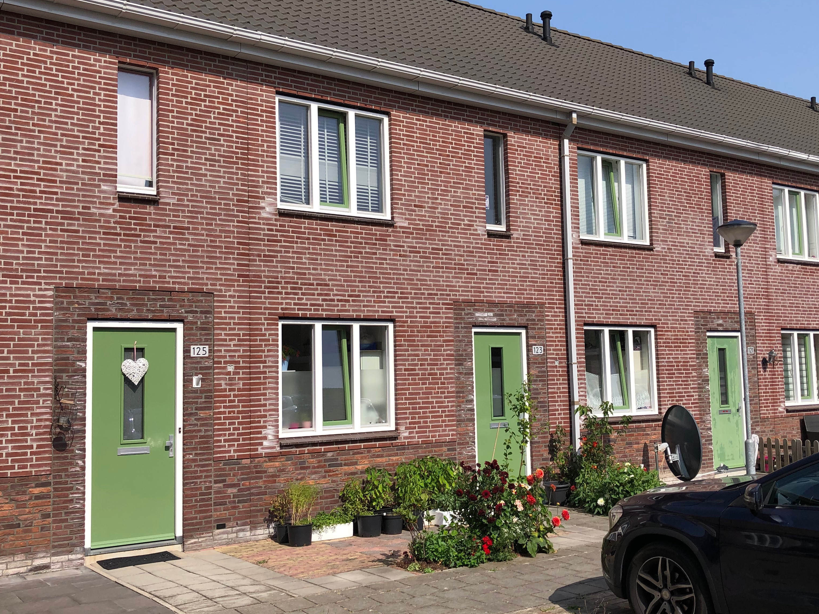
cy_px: 316
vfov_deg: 38.7
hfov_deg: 50.1
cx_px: 445
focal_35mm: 37
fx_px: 875
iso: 20
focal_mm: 3.99
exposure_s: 1/2088
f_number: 1.8
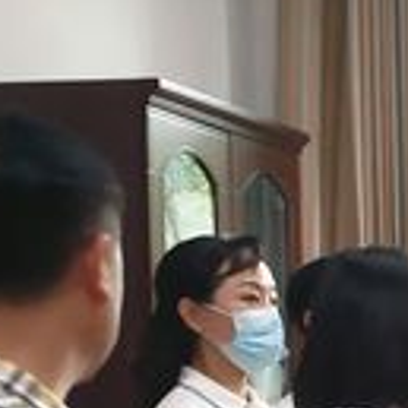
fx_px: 1867
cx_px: 636
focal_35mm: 140
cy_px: 471
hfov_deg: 11.9
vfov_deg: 12.2
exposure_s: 1/33
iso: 182
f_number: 2
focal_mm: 4.5
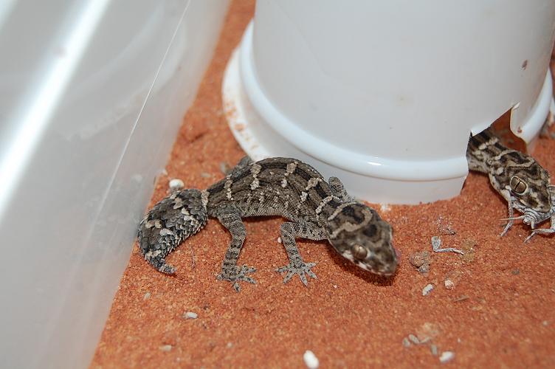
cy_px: 184
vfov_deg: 21.5
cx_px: 278
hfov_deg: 31.9
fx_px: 970
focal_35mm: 63
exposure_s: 1/60
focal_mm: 42
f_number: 5.3
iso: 280
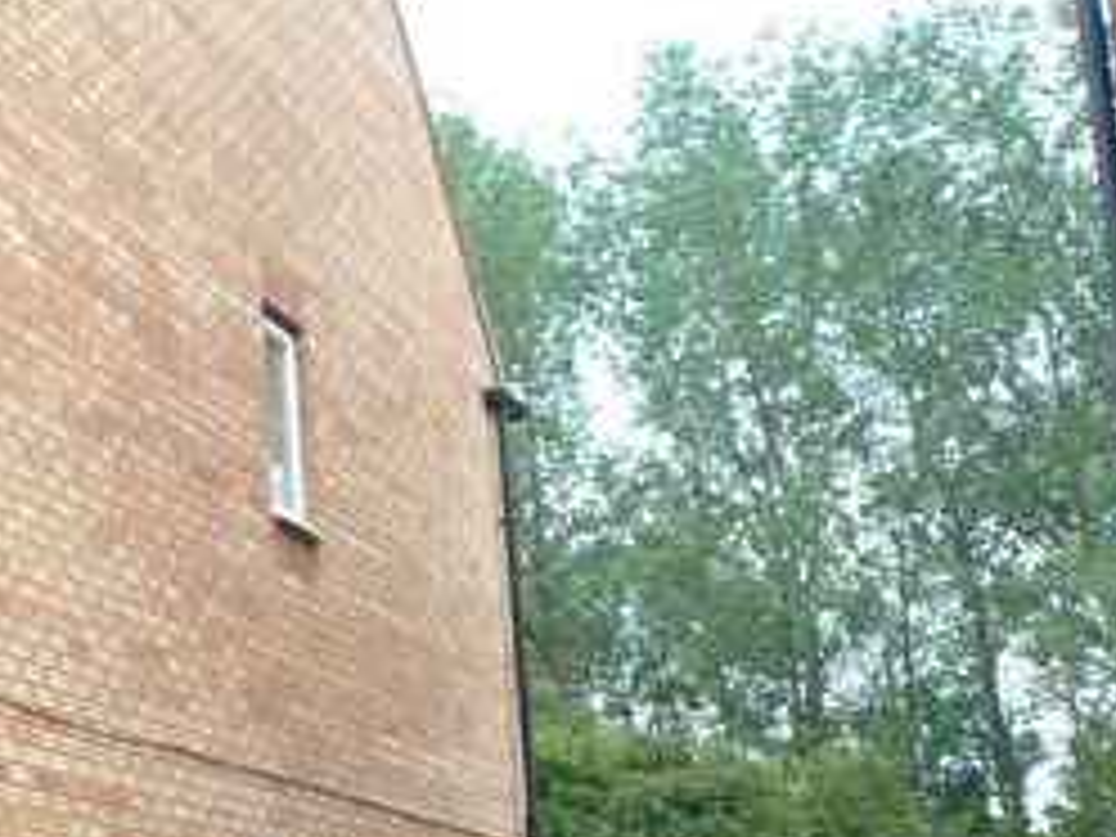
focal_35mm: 79
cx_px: -302
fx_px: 2547
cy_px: 574
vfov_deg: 18.6
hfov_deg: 22.3
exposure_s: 1/160
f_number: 2.8
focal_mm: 4.6
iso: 100
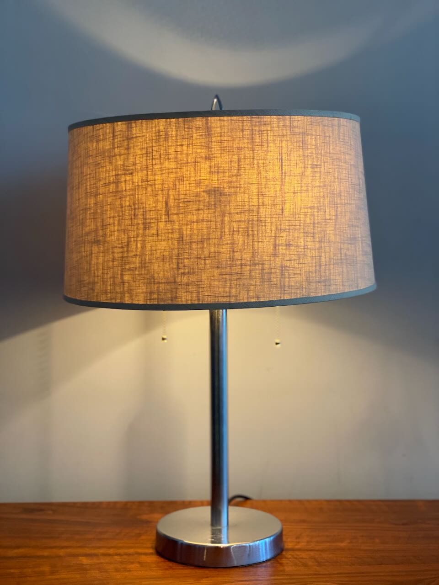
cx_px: 220
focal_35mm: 52
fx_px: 879
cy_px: 292
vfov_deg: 36.8
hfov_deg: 28.0
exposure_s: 1/60
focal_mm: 6
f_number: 2
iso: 160
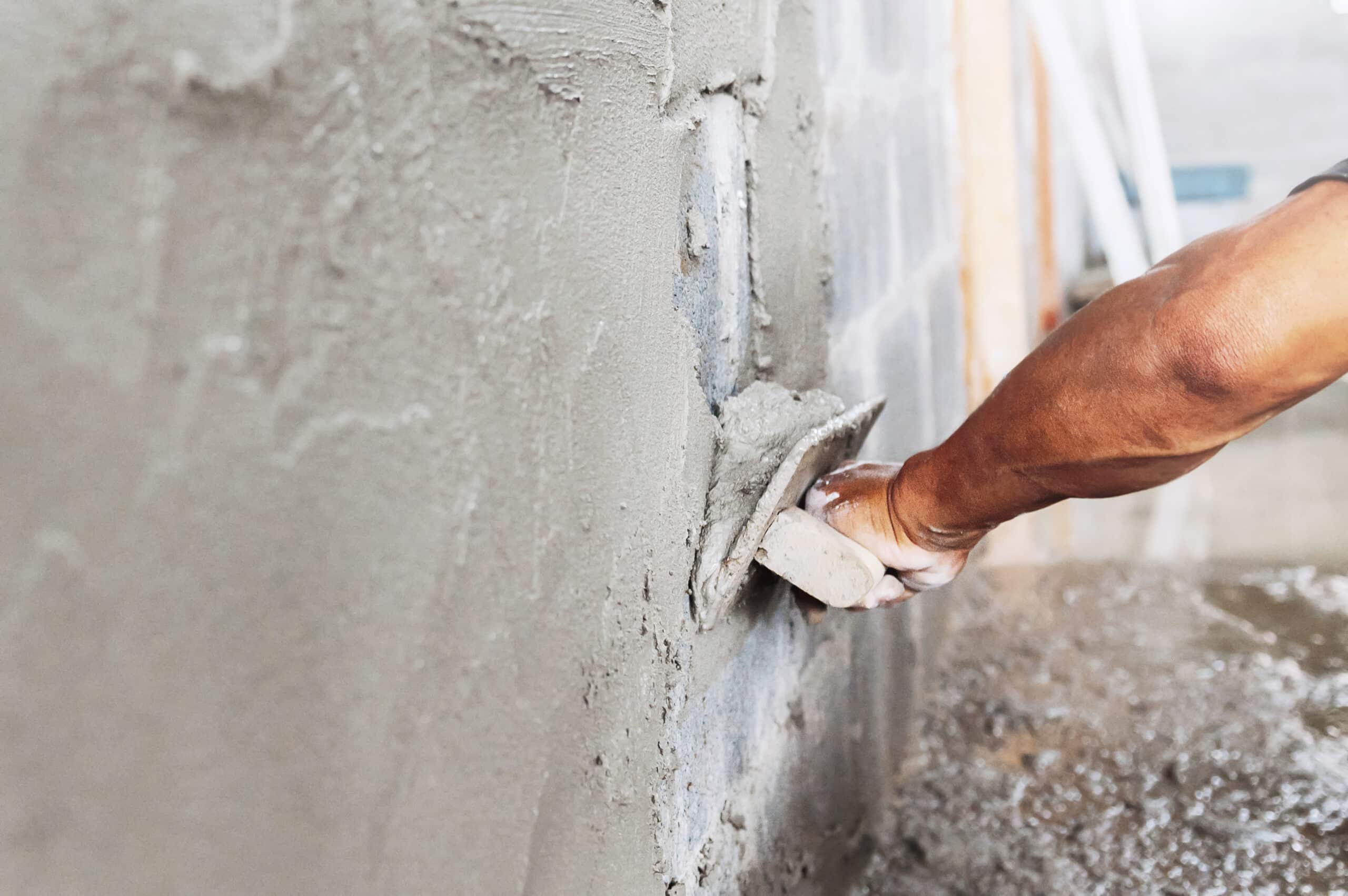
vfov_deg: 44.9
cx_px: 674
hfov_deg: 63.7
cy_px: 448
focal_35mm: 29
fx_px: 1085
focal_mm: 29
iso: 500
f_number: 3.5
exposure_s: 1/400
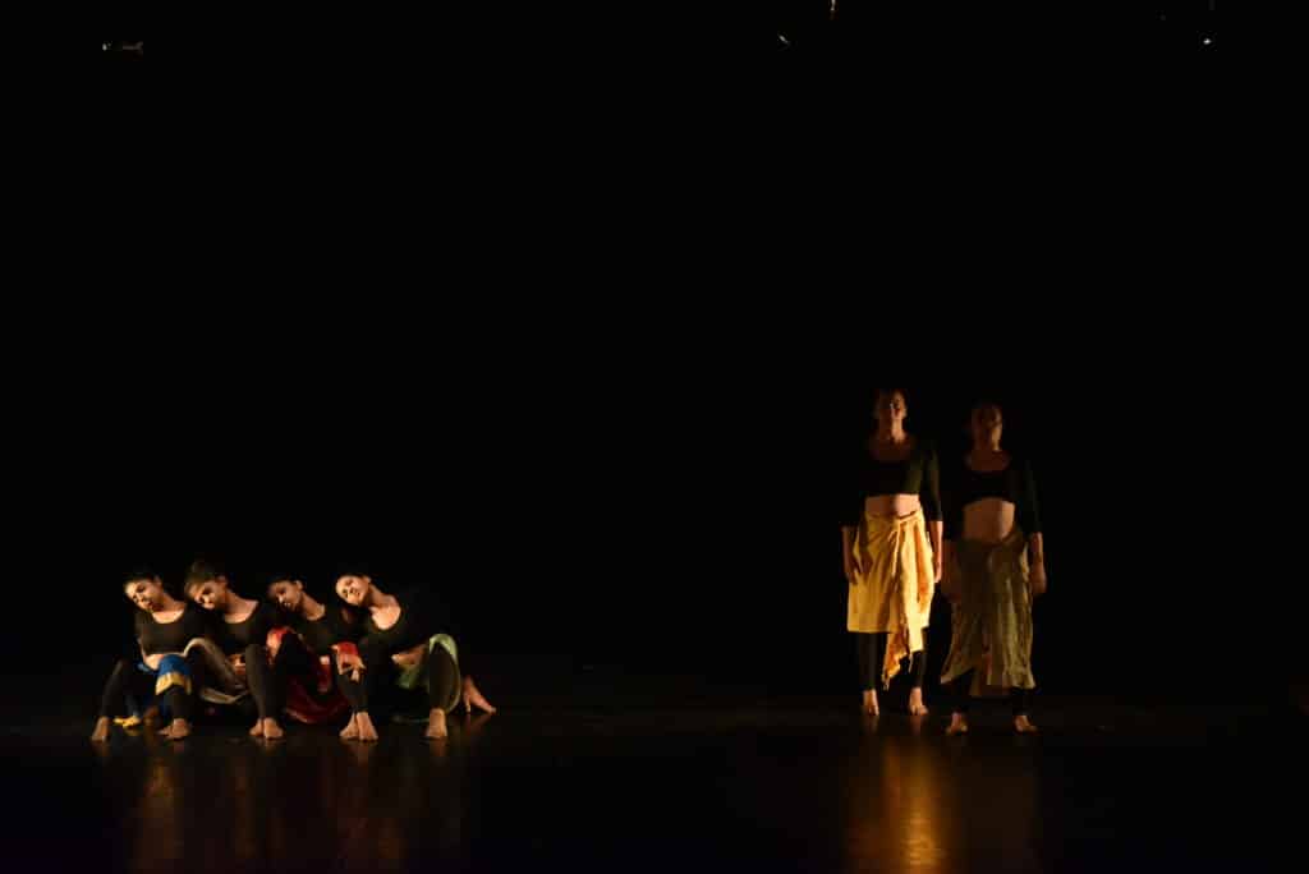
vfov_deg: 12.2
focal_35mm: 112
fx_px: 4075
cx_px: 654
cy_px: 437
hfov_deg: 18.3
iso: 10000
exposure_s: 1/80
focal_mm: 112
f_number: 5.6
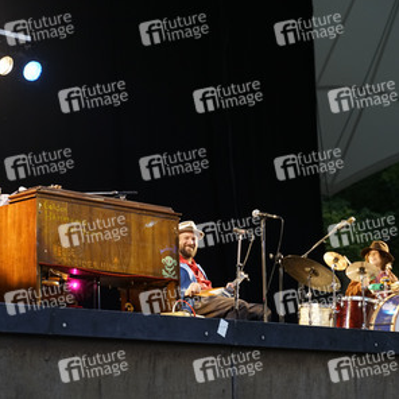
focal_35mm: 97
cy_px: 198
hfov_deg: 17.9
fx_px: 1265
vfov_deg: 17.9
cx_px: 192
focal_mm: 75
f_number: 4
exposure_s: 1/200
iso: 2000
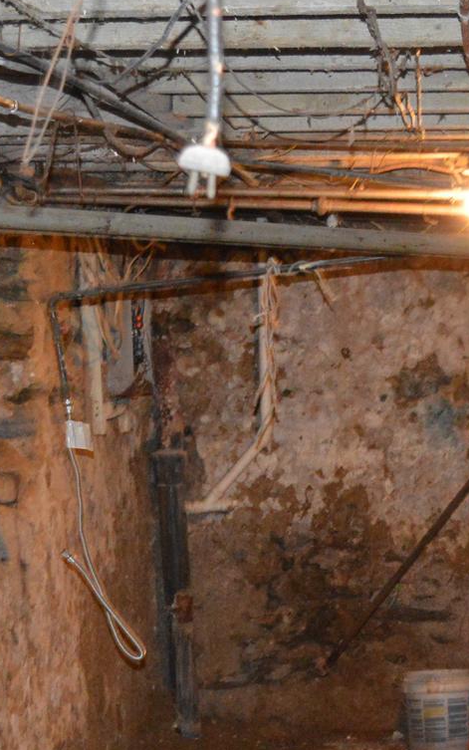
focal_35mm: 108
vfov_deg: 19.0
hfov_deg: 12.1
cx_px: 385
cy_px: 667
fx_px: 2207
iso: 3200
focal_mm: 26
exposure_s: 1/60
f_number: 4
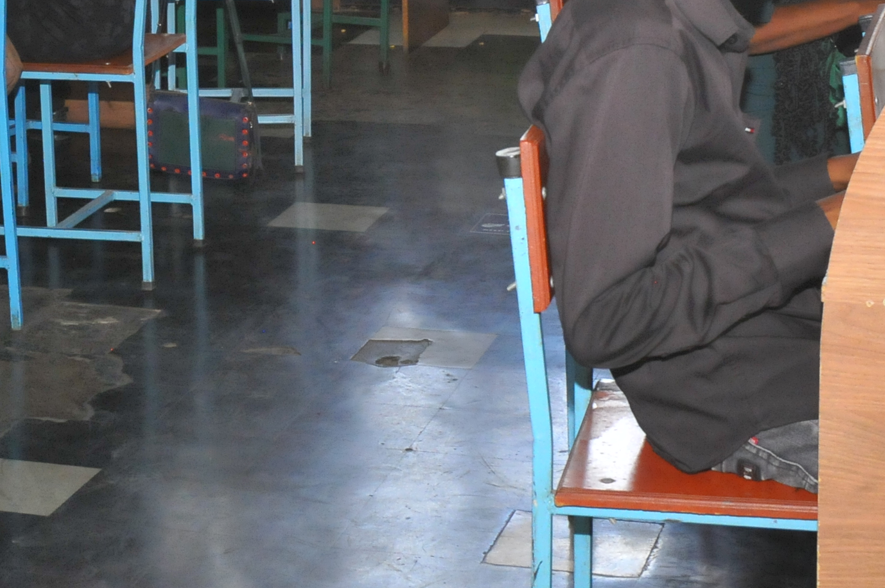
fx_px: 2483
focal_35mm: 101
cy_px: -35
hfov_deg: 19.9
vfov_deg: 13.3
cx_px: 106
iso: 1600
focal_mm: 31
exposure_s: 1/80
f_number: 11
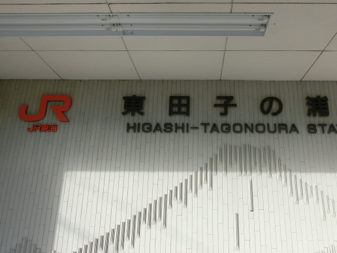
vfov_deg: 45.3
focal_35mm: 31
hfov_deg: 58.1
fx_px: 302
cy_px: 108
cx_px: 193
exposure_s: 1/500
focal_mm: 4.5
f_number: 3.5
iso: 80
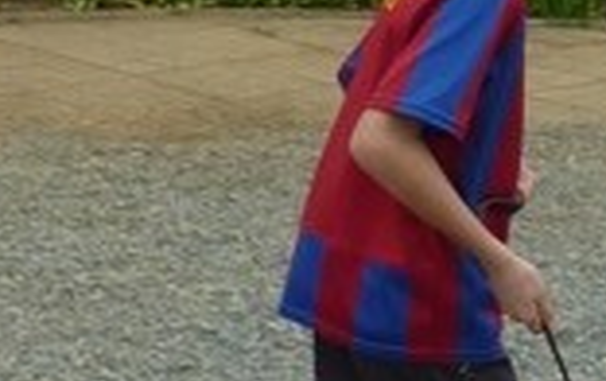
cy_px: 330
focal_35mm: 146
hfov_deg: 14.3
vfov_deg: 9.0
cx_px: 385
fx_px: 2415
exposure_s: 1/250
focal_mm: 4.4
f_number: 4
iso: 125
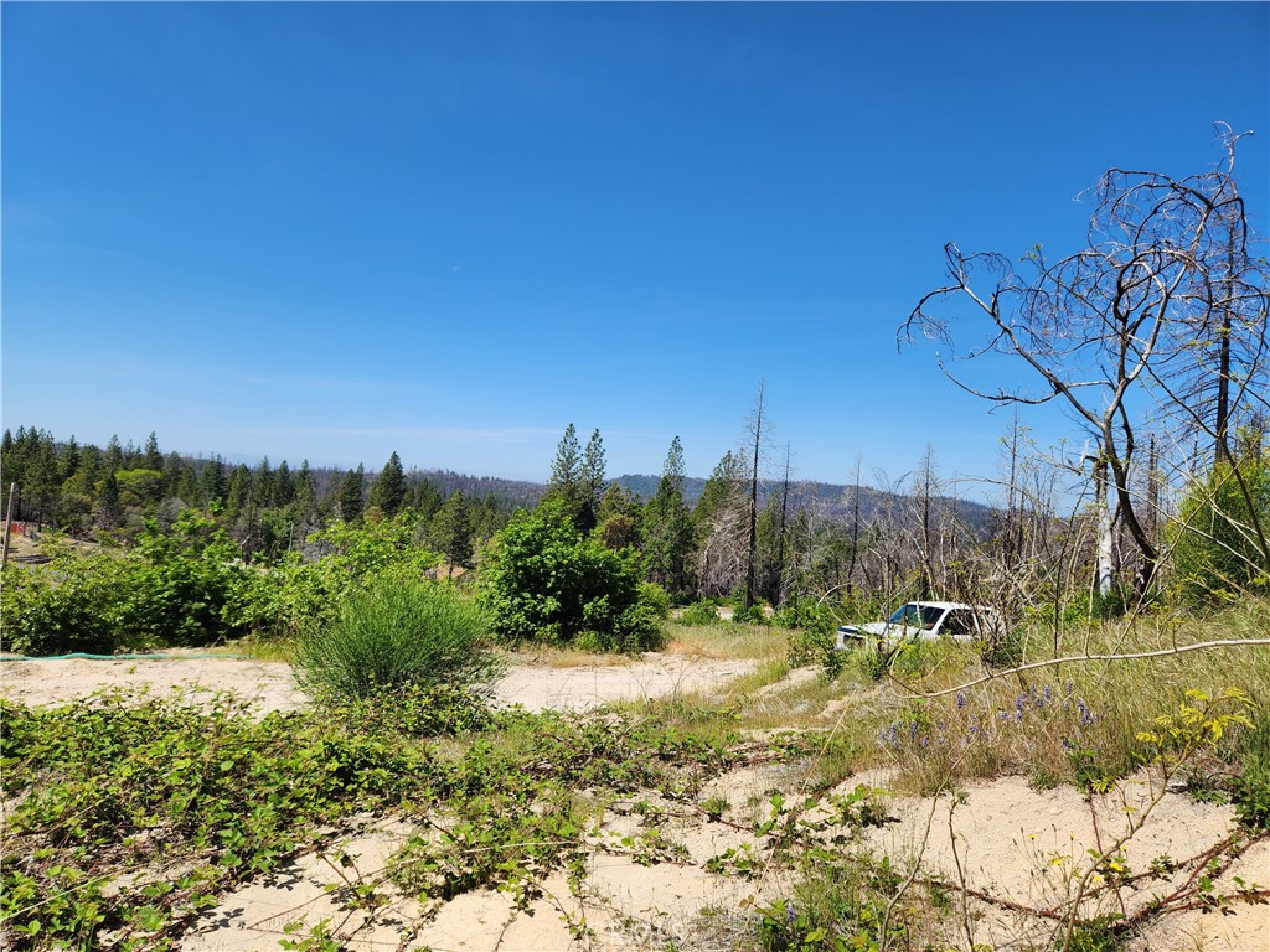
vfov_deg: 58.9
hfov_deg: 73.9
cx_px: 635
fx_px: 844
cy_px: 476
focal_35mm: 23
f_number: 1.8
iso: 20
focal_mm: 5.4
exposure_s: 1/1834
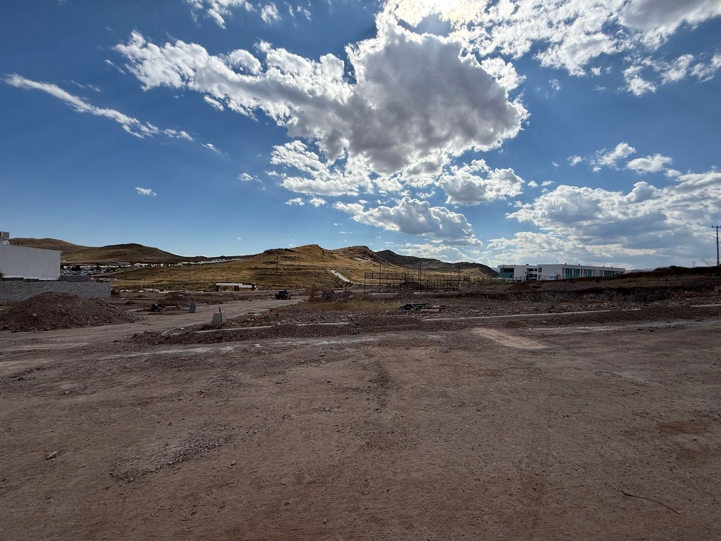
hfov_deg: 102.1
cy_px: 270
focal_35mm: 14
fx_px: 292
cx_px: 360
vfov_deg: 85.7
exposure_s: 1/4762
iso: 50
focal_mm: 2.22
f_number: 2.2
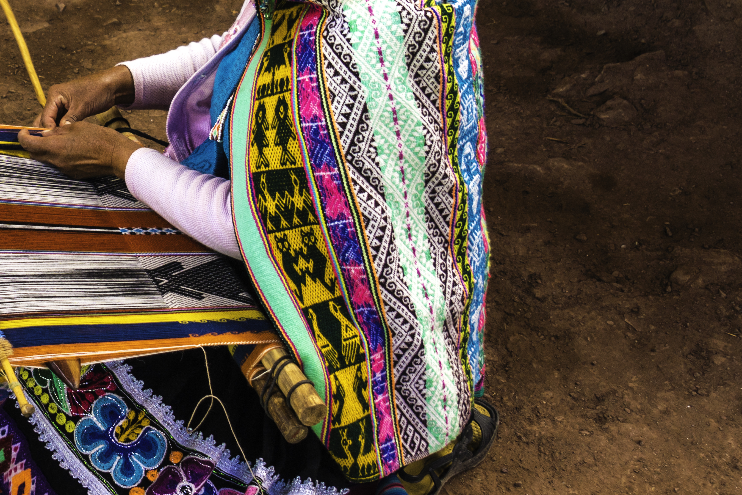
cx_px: -11
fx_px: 1649
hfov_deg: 24.2
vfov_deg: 17.0
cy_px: 149
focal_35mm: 80
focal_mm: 24
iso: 100
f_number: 4
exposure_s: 1/125
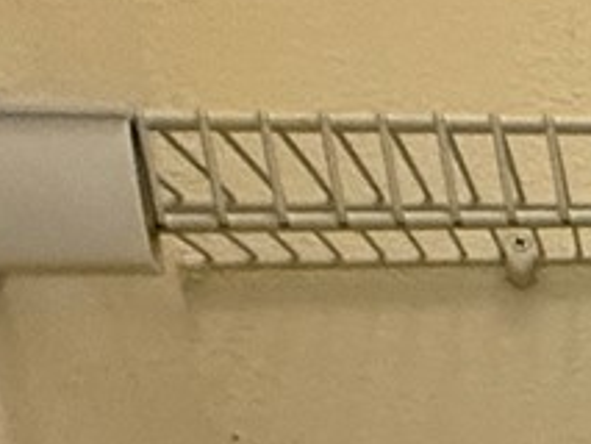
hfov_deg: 11.4
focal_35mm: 105
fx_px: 1794
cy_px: 647
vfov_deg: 13.4
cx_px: 1748
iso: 640
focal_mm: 2.22
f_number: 2.2
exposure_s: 1/60
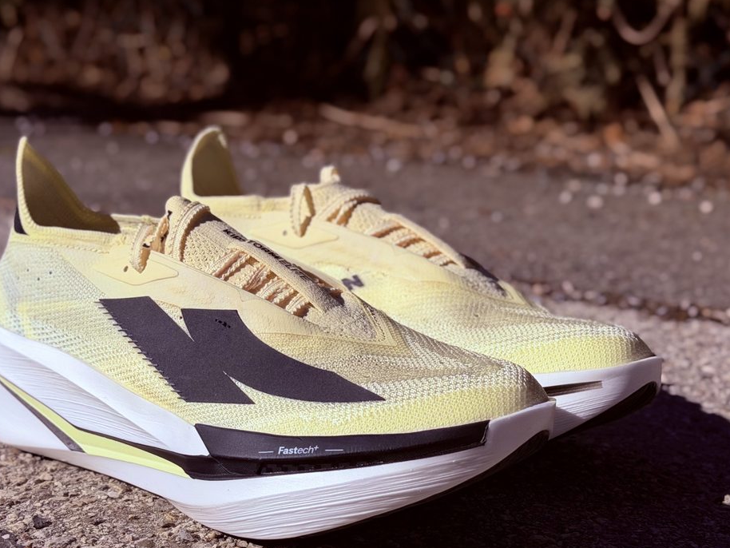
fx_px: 1329
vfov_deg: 23.3
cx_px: 306
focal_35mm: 63
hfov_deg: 30.7
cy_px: 330
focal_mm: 6.76
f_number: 1.78
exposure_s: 1/27778
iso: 80
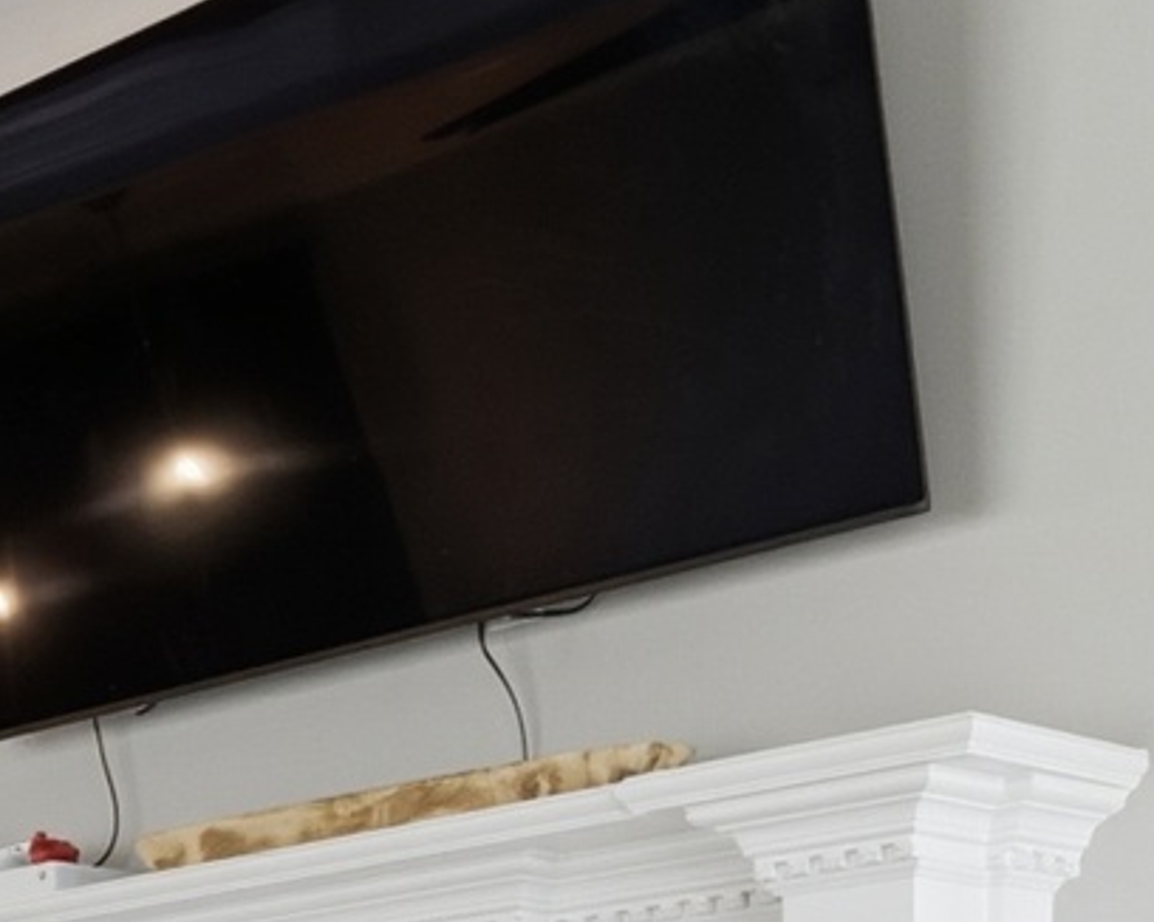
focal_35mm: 92
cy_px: 1458
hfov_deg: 18.7
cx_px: -520
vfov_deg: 15.2
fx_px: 3141
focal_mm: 16
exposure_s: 1/80
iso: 250
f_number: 9
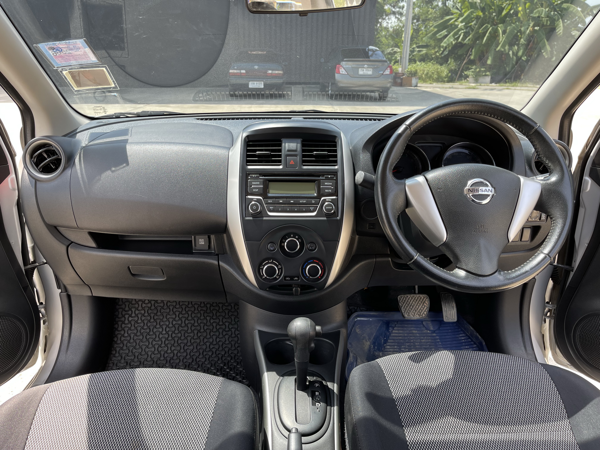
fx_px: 451
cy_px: 225
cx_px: 300
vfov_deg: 53.1
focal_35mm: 26
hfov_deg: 67.3
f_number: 1.6
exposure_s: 1/201
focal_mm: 5.1
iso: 32
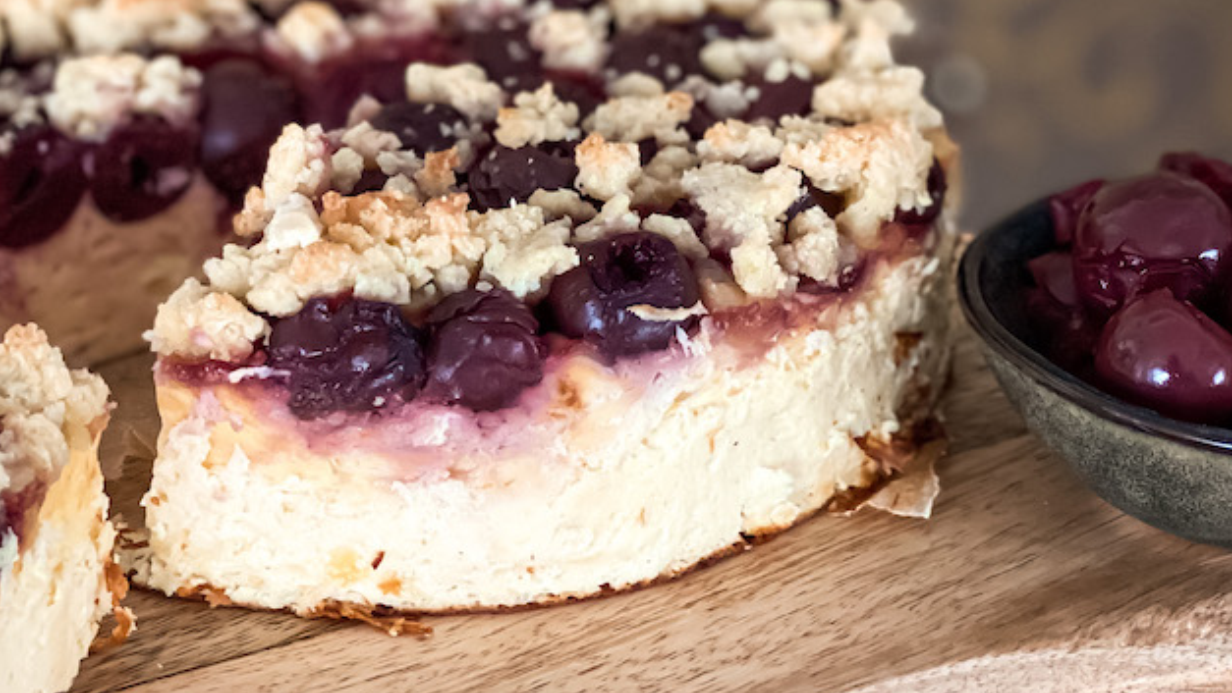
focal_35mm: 103
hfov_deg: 20.7
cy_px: 111
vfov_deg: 11.7
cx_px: 409
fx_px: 3365
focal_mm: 6
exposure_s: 1/35
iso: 125
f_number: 2
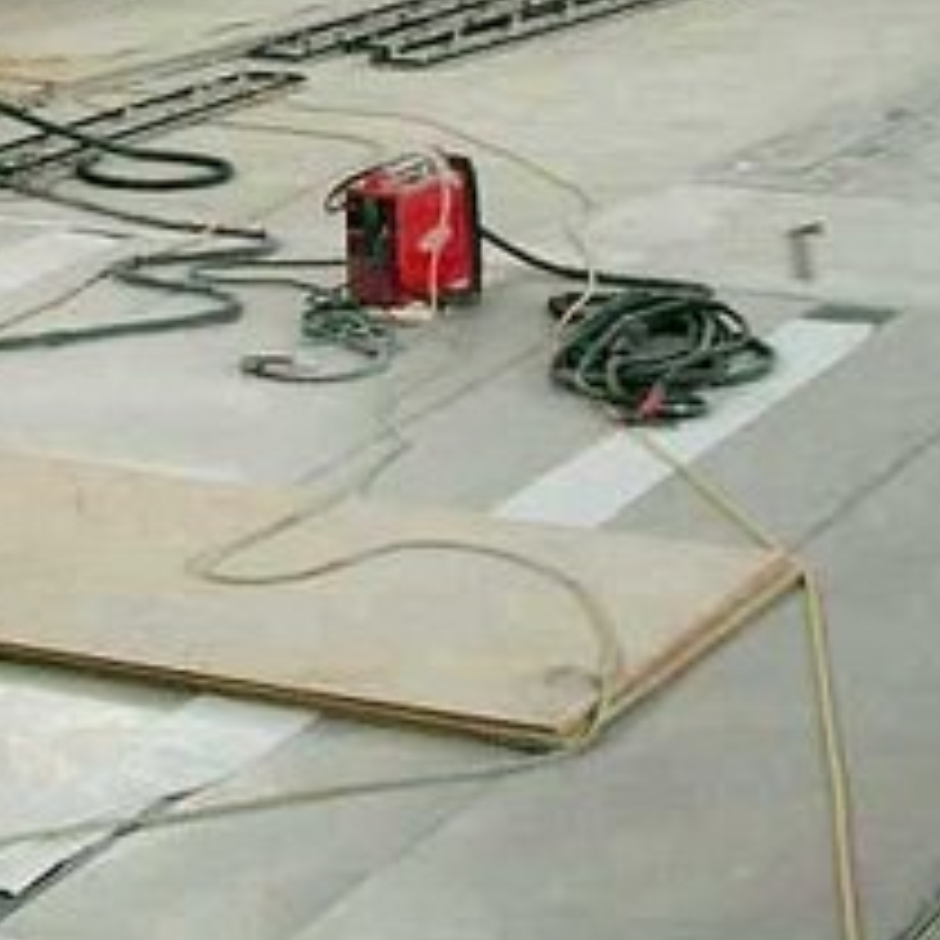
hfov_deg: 13.7
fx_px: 3902
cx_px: 238
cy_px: 94
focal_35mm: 127
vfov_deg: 13.6
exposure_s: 1/100
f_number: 3
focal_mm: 10.2
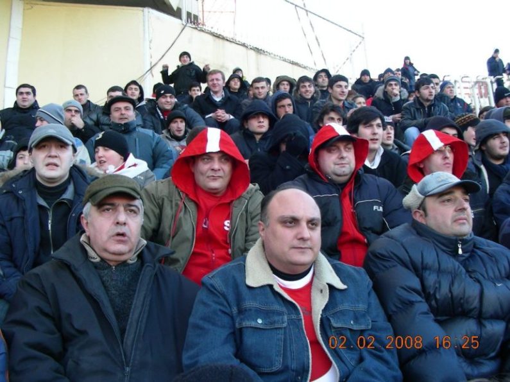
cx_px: 255
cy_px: 191
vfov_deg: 37.7
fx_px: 559
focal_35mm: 38
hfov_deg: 49.0
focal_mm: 6.3
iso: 50
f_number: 3.5
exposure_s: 1/64.3
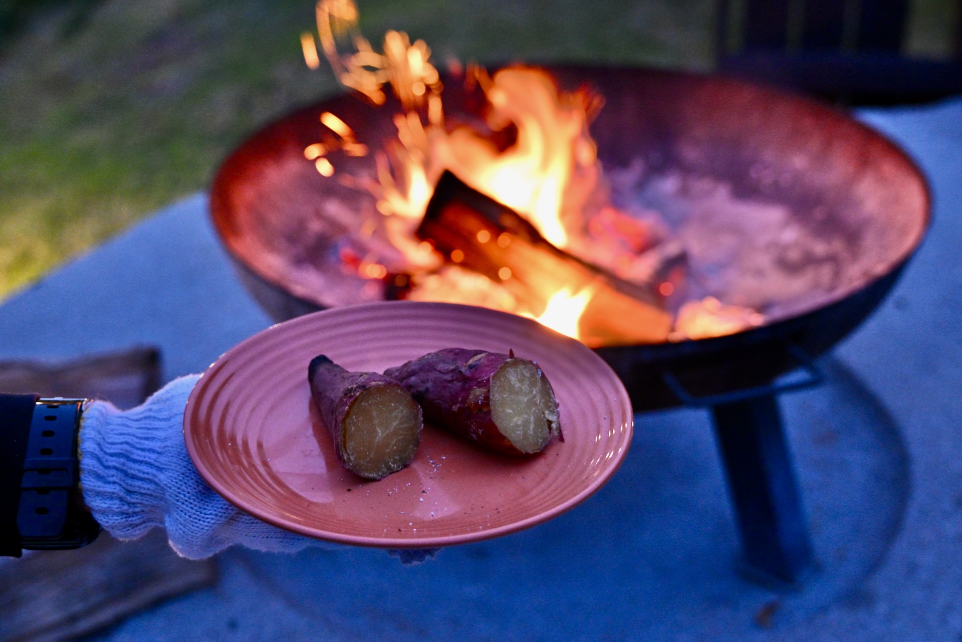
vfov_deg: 32.6
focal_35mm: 41
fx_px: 1096
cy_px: 321
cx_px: 481
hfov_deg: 47.4
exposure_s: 1/25
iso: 2800
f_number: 5
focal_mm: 41
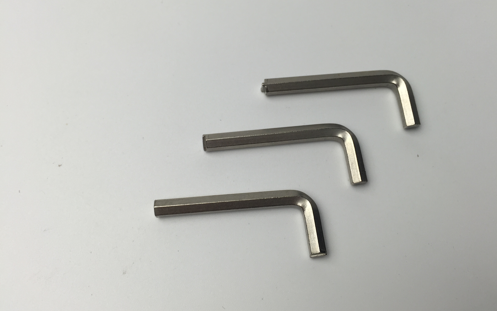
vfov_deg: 40.5
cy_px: 137
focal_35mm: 31
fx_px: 420
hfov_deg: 61.2
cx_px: 250
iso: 32
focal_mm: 4.15
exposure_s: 1/100
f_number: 2.2
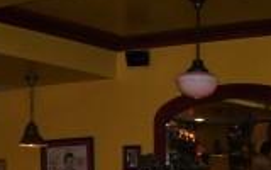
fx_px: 746
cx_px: 113
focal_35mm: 101
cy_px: 275
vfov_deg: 12.2
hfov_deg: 20.6
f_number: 2.7
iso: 80
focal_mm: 5.6
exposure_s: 1/60
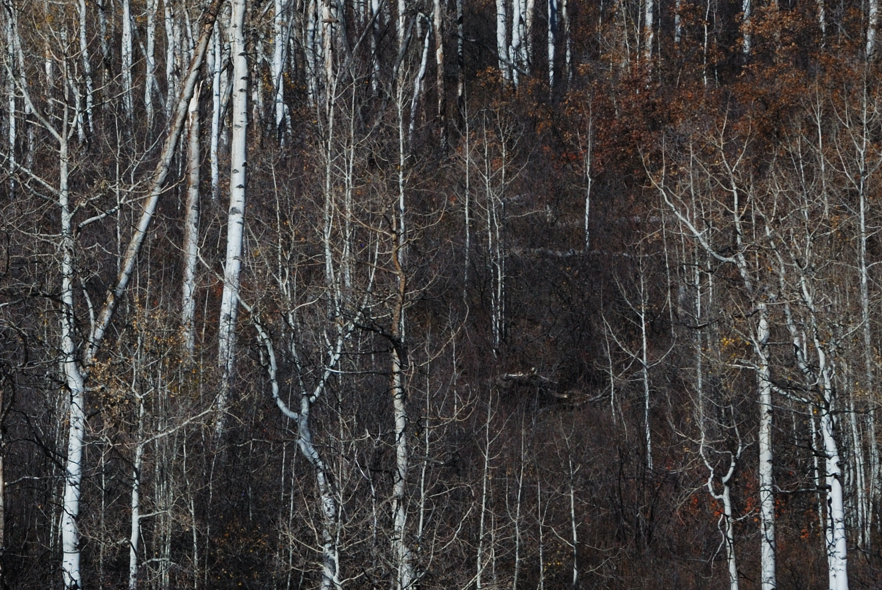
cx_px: 20
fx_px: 7971
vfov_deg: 4.2
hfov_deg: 6.3
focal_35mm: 325
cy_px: 348
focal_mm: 100
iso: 400
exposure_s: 1/500
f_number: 16
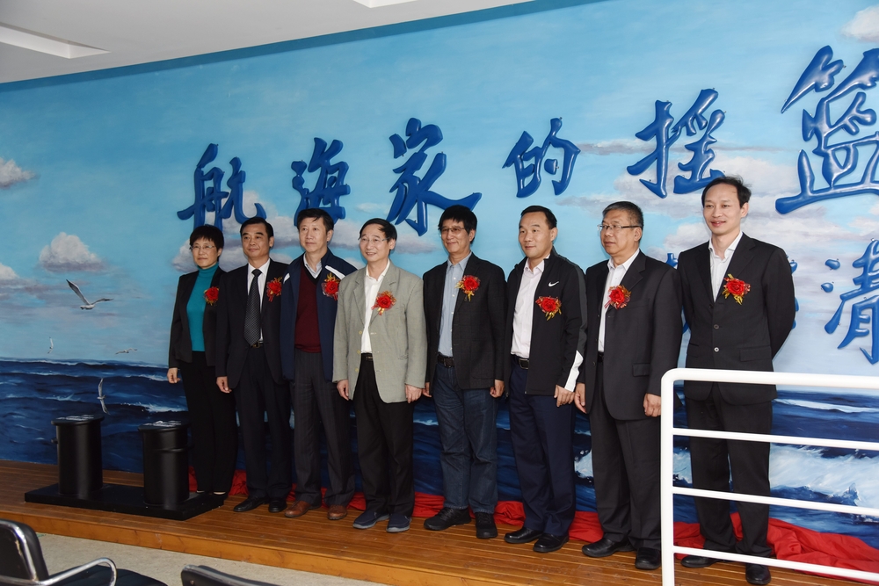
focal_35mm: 38
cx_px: 440
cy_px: 293
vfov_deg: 35.1
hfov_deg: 50.7
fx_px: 928
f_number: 4.5
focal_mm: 38
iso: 800
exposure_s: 1/160
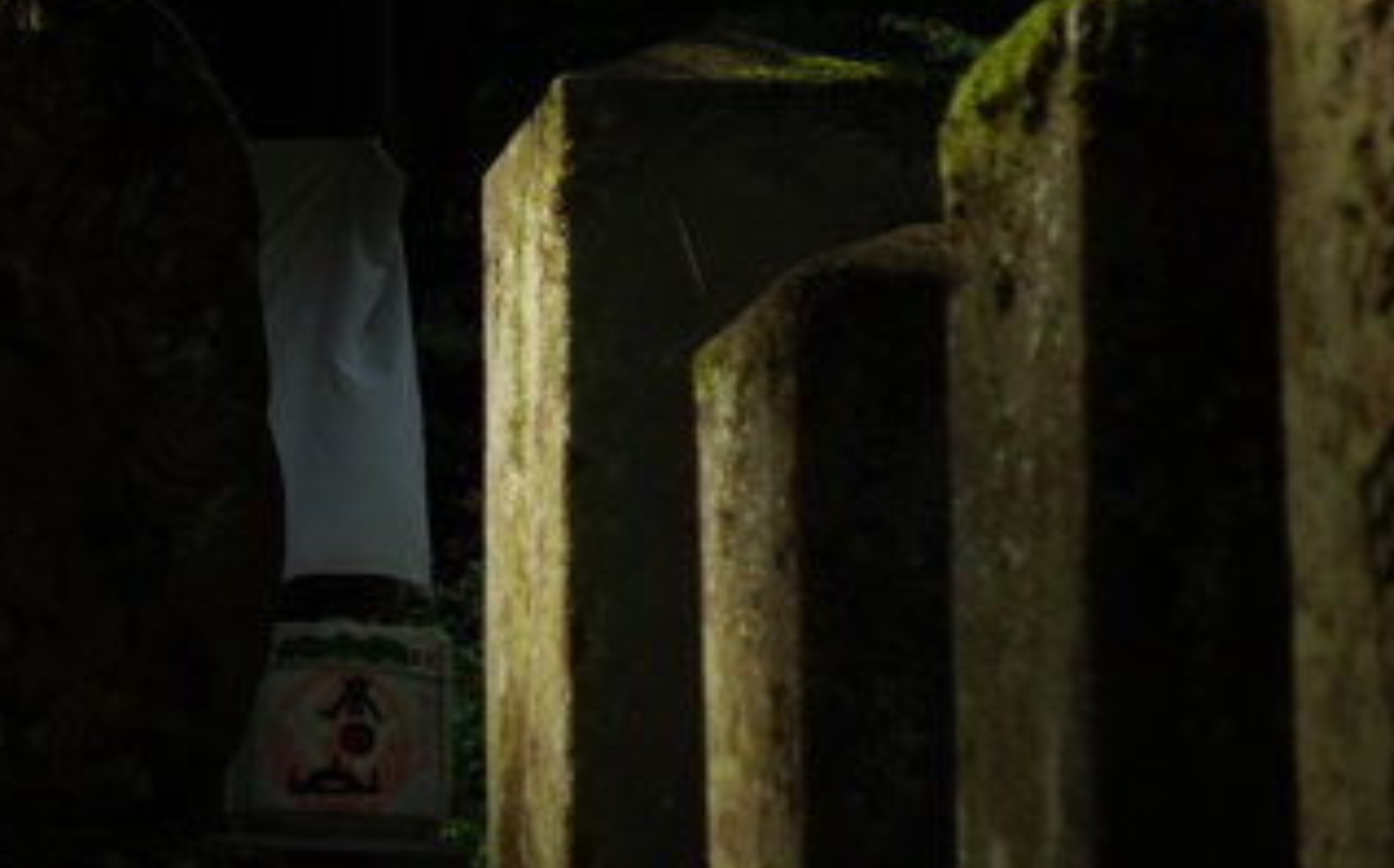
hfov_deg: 14.8
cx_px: -127
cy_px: 276
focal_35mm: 138
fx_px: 5237
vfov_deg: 9.5
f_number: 3.2
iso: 125
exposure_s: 1/2000
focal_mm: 15.45
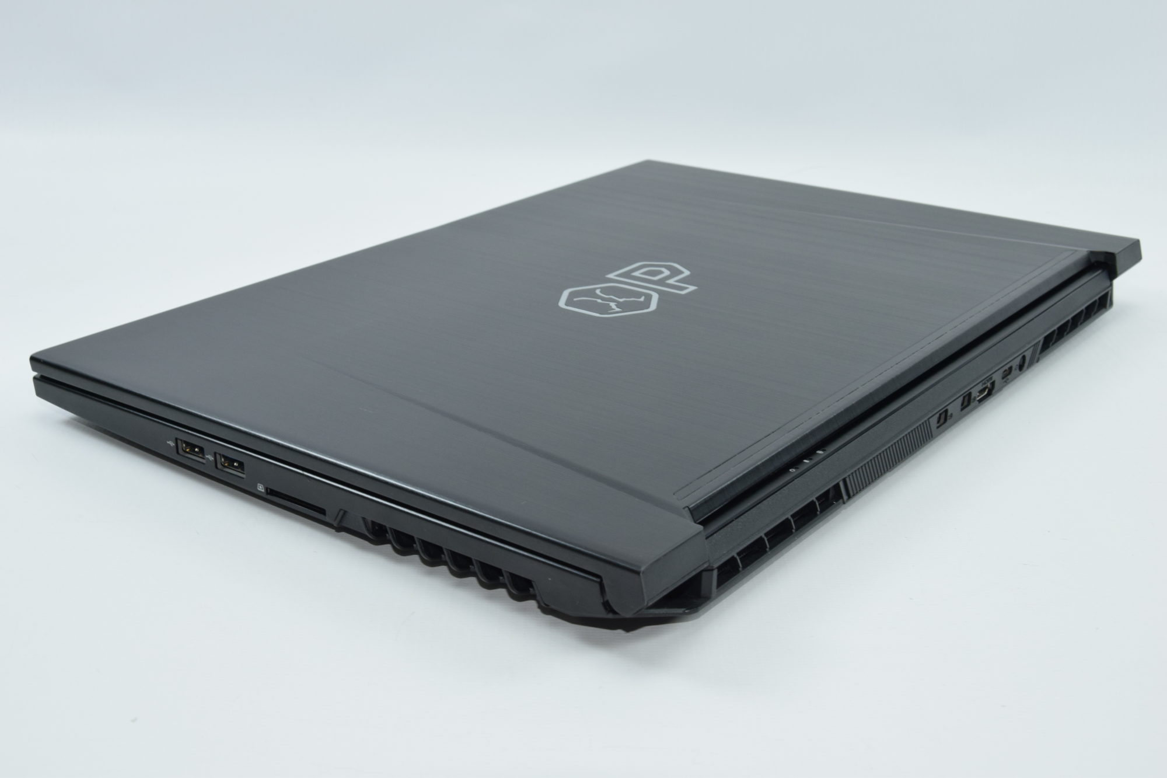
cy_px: 389
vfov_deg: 26.5
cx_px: 584
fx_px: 1653
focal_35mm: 51
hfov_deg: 38.9
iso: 500
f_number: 13
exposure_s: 1/25
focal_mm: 34
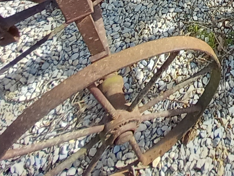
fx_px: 297
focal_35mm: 44
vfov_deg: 22.9
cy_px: -120
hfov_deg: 36.1
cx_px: 260
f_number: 2.2
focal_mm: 1.13
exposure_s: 1/210
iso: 50
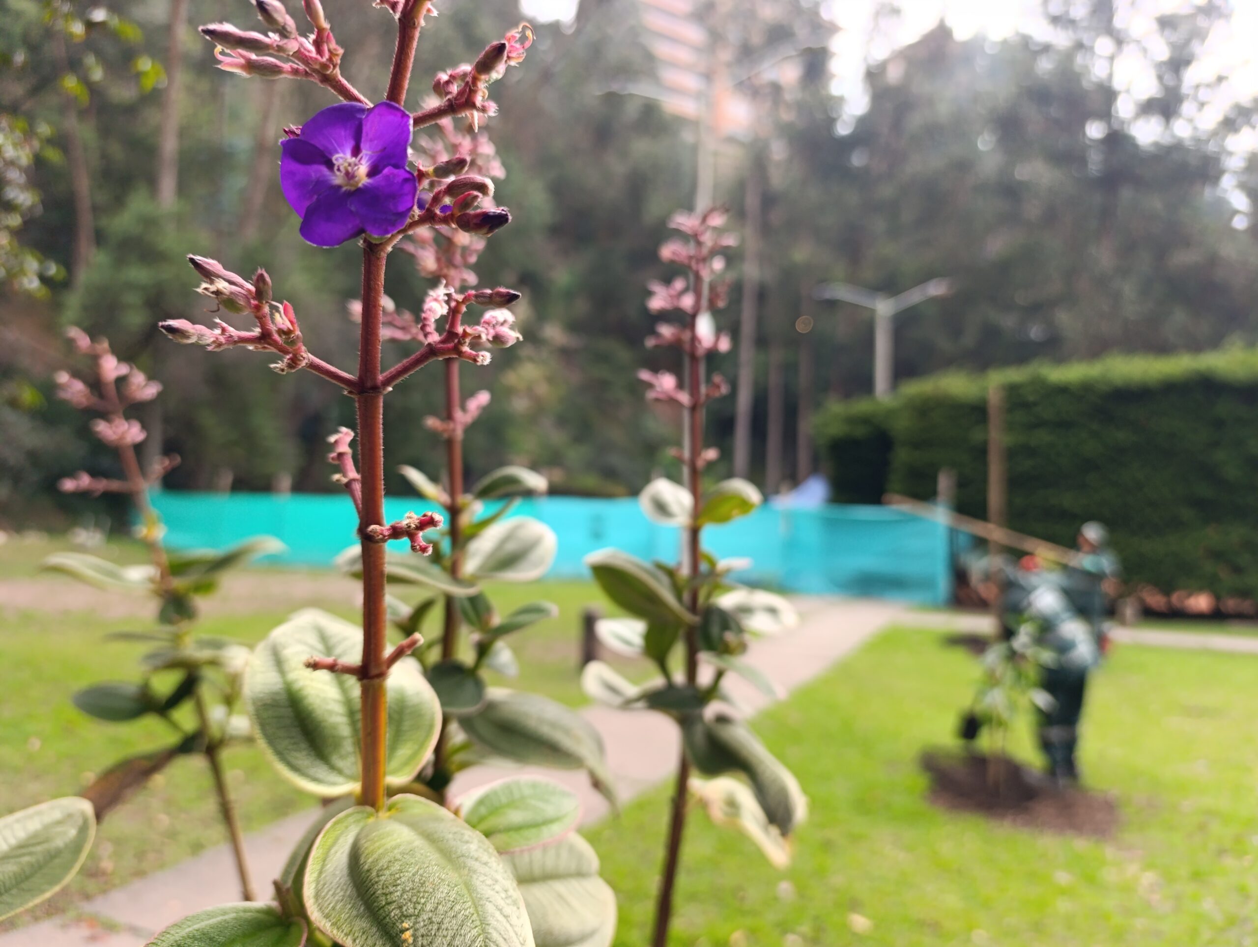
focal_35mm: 23
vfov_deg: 59.0
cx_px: 629
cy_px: 474
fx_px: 837
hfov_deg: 73.8
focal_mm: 6.14
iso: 160
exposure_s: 1/120
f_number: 1.6
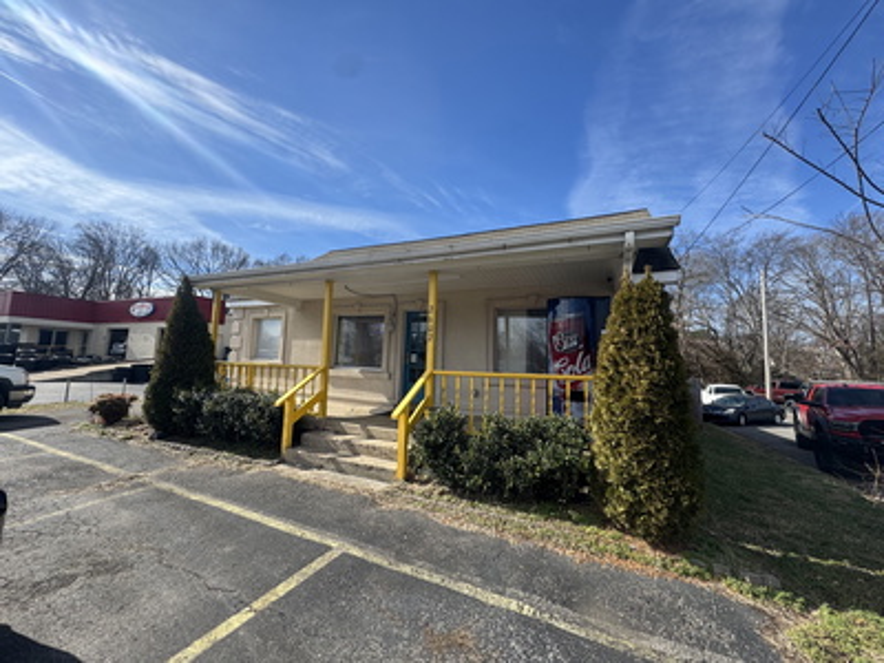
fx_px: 358
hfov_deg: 102.1
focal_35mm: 14
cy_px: 332
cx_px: 442
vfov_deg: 85.7
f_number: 2.2
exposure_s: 1/1323
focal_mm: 2.22
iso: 50
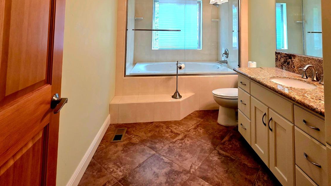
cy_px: 24
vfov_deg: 52.4
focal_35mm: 19
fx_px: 167
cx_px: 182
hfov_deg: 89.3
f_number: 1.9
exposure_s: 1/120
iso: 200
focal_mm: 2.2
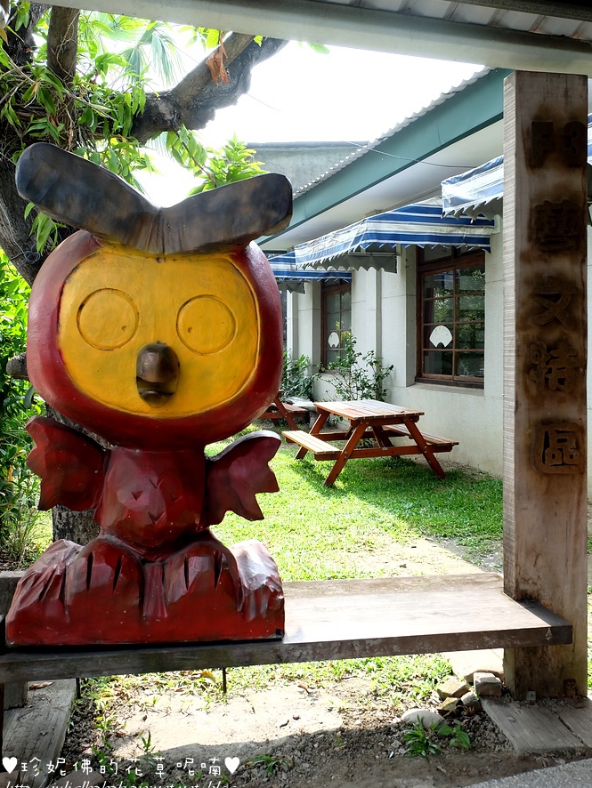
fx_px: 684
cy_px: 350
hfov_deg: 46.8
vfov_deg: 59.8
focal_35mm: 30
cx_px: 301
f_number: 6.4
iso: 800
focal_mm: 18.2
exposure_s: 1/340
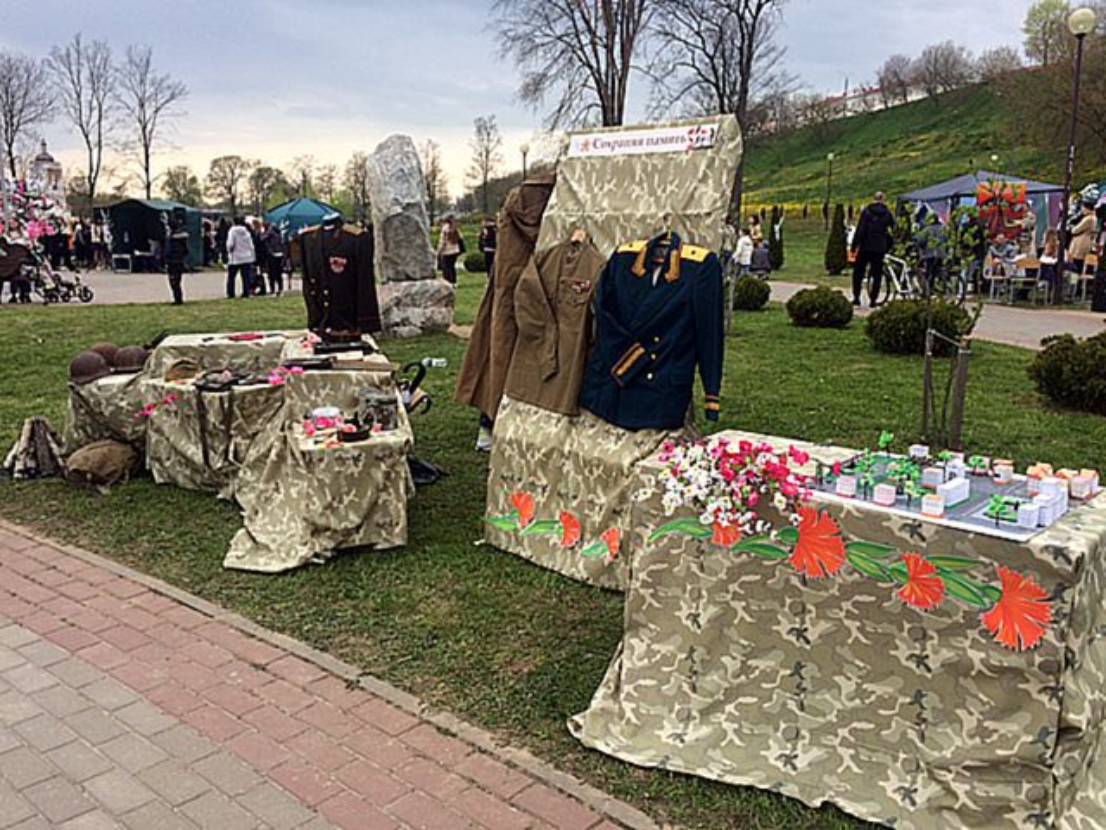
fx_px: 927
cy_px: 415
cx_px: 553
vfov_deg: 48.2
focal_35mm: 29
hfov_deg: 61.7
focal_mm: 4.15
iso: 32
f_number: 2.2
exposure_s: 1/662
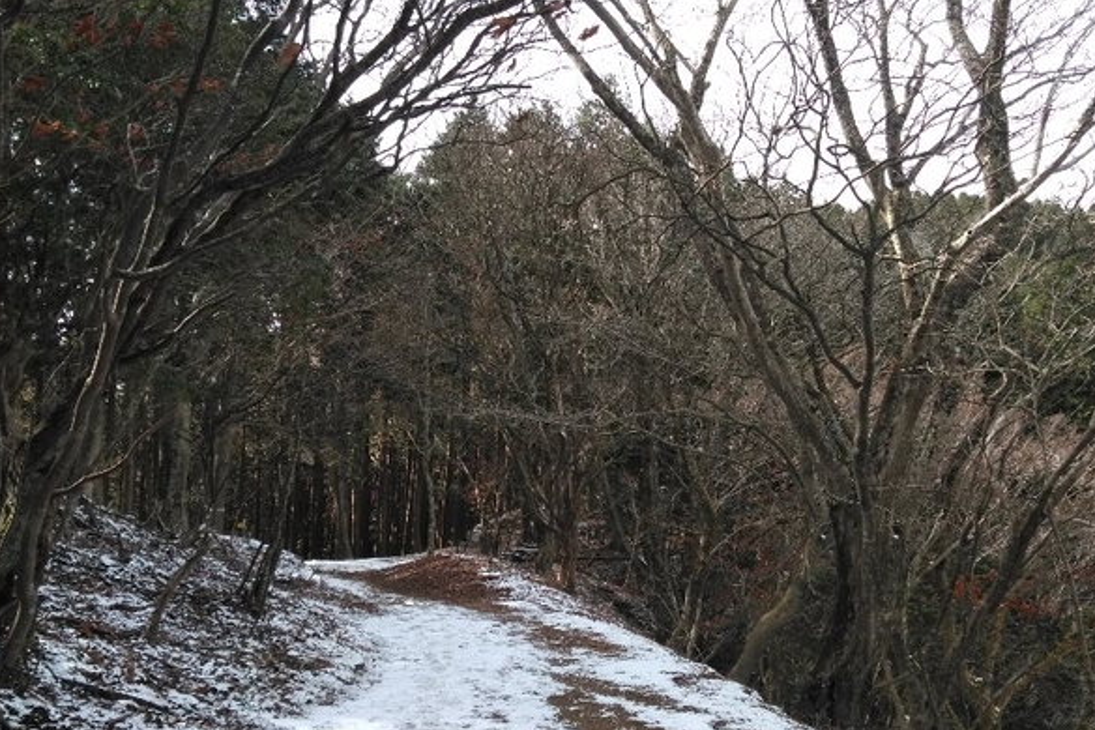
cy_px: 425
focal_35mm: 37
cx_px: 593
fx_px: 1125
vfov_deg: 35.9
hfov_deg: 51.8
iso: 38
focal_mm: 3.46
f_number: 2.2
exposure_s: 1/209
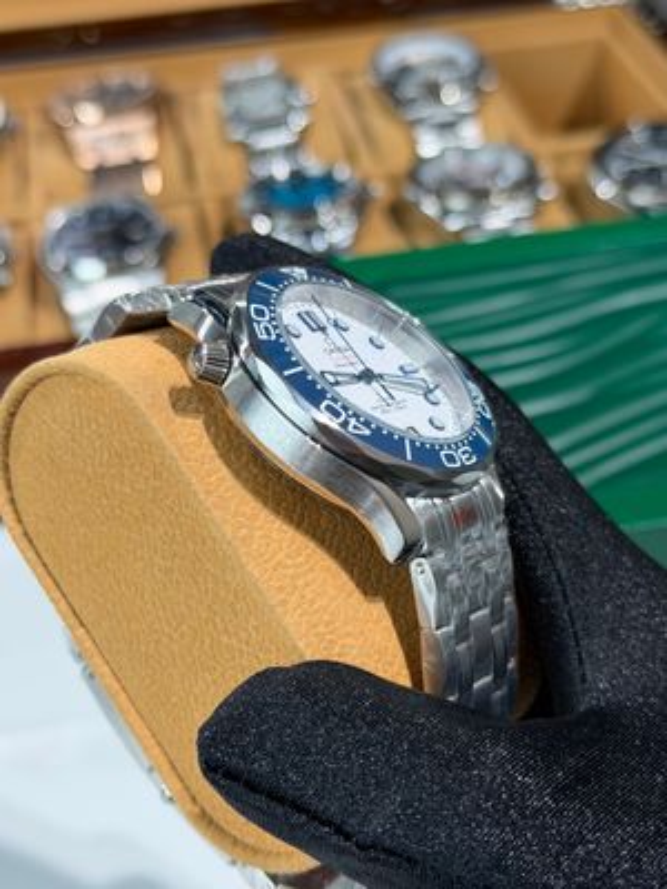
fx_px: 1233
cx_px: 334
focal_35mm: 48
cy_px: 444
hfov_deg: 30.3
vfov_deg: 39.7
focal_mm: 6.76
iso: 64
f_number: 1.78
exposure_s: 1/239
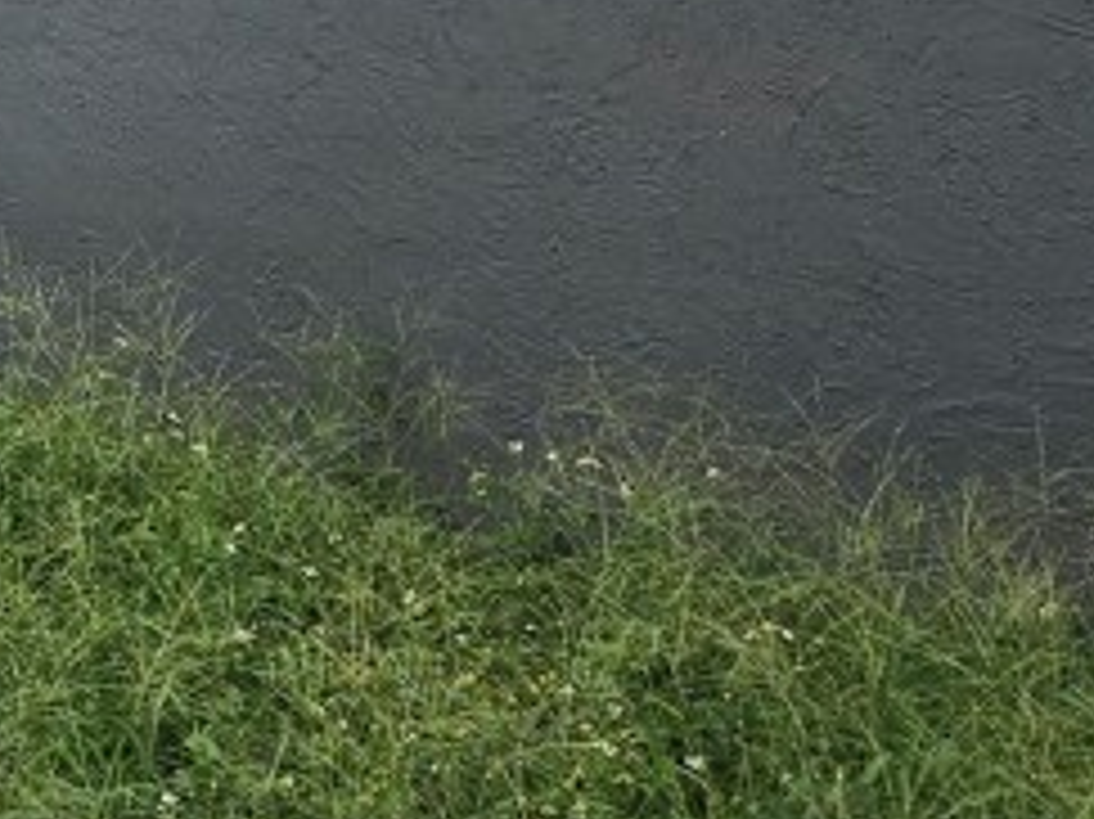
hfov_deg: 17.7
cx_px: -648
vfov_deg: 14.6
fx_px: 3064
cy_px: -248
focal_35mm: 97
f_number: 1.8
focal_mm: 5.4
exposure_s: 1/1300
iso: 25
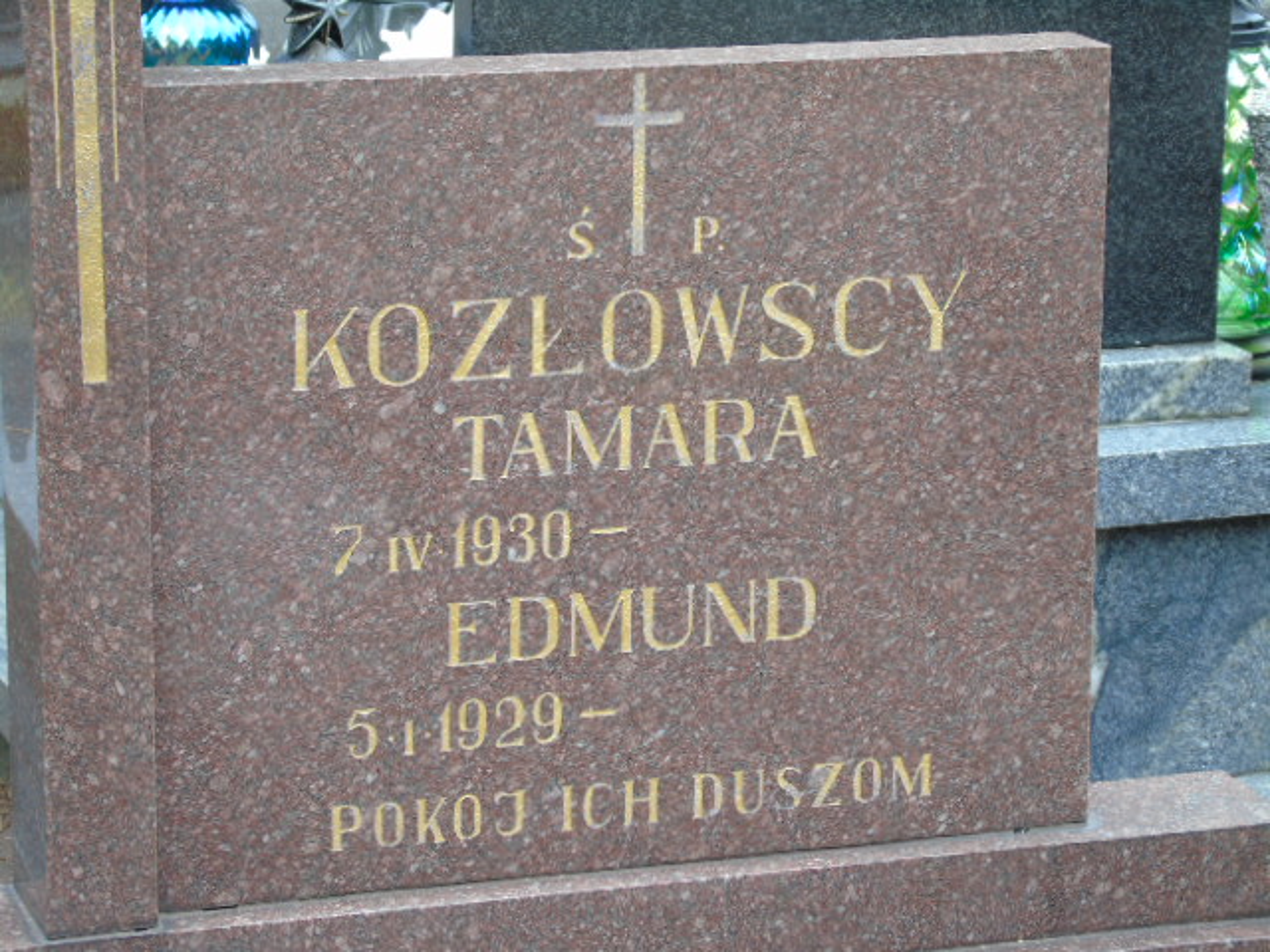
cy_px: 476
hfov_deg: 15.9
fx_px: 4549
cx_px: 635
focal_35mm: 124
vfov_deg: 12.0
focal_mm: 22
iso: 80
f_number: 4.6
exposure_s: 1/60
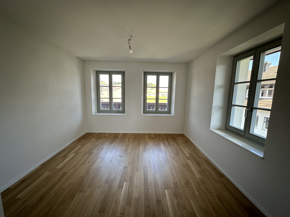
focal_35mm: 14
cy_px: 108
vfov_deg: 85.7
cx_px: 145
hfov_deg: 102.1
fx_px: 117
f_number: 2.2
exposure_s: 1/99
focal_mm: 2.22
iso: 80
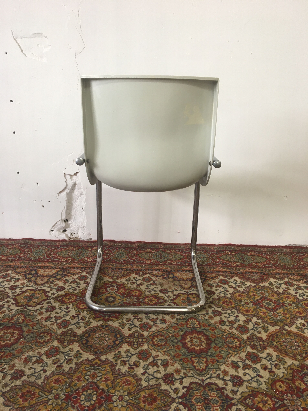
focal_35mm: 29
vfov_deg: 61.7
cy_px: 206
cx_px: 154
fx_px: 344
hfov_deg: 48.2
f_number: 2.2
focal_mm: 4.15
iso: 64
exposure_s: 1/33
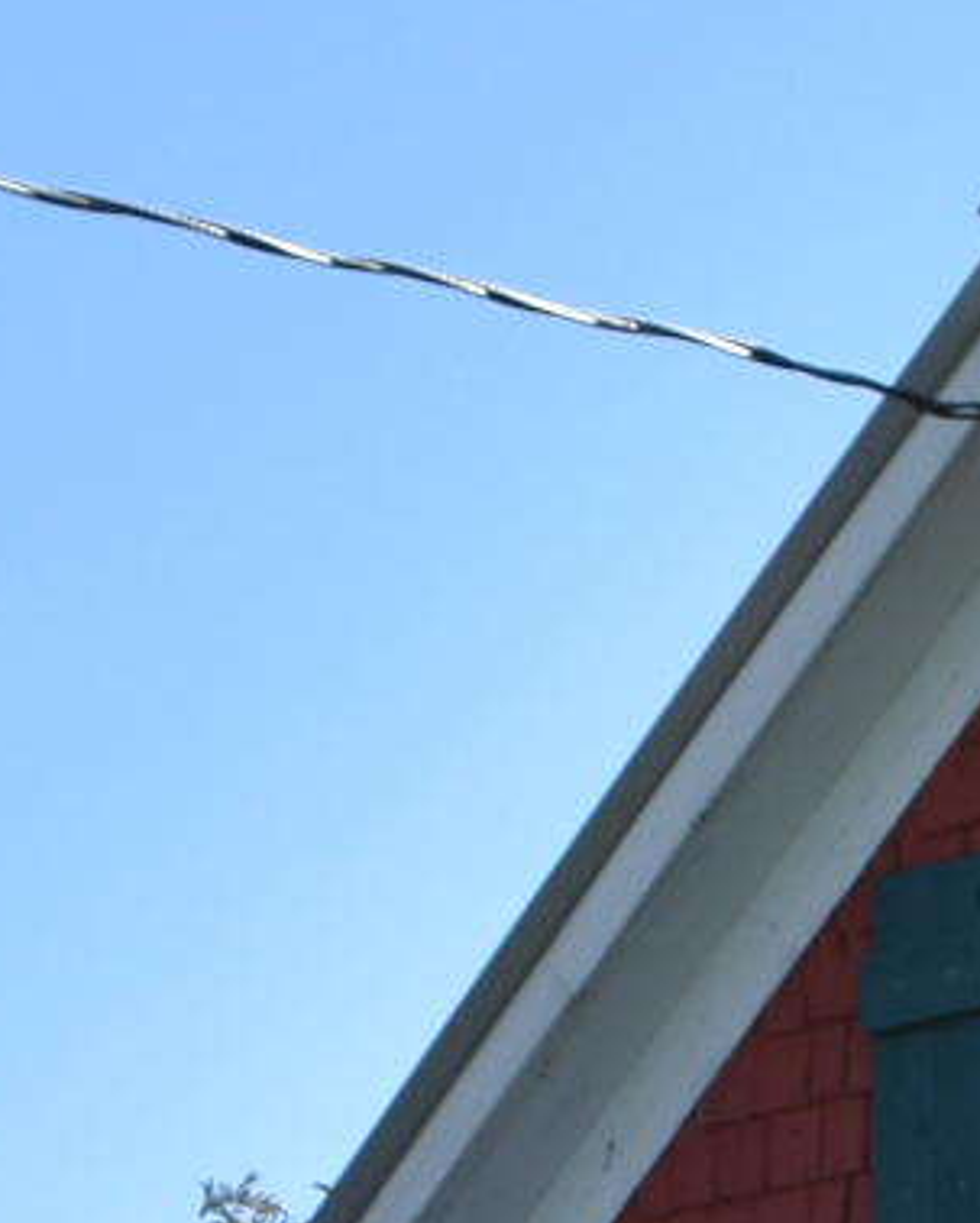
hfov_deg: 7.5
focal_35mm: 201
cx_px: 1598
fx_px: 7279
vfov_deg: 8.9
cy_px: 2734
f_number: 8
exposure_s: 1/200
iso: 100
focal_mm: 18
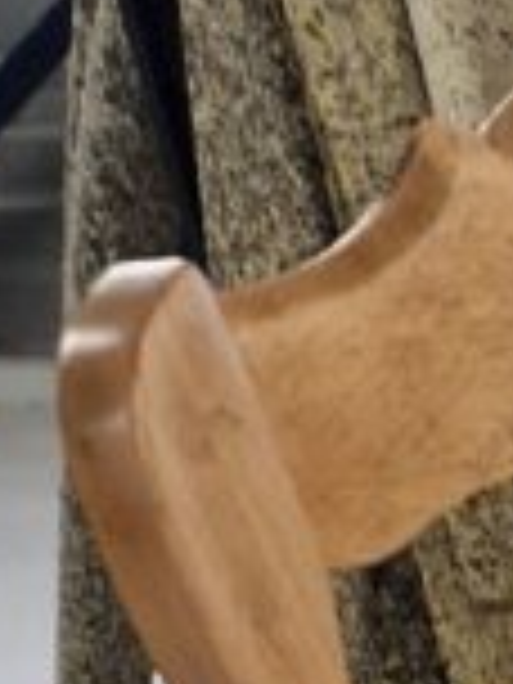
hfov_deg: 7.9
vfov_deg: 9.6
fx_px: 3063
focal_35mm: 155
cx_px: 1665
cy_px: 2115
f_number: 1.8
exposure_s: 1/100
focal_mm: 5.4
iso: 250
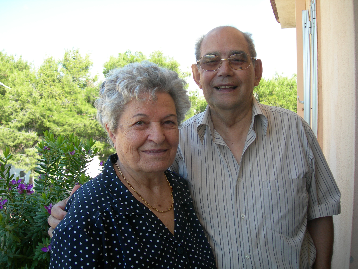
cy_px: 134
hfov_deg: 49.0
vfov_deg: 37.7
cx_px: 179
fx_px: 393
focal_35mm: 38
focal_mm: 7.8
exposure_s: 1/252
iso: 50
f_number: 2.8
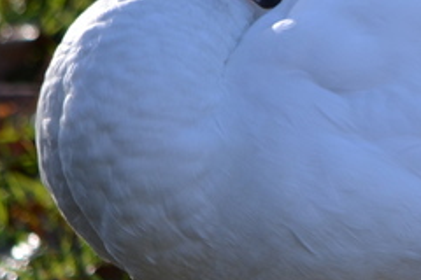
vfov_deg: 1.1
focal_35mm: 1301
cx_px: 595
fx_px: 15213
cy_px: 60
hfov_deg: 1.6
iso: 200
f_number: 5.6
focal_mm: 260
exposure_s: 1/250
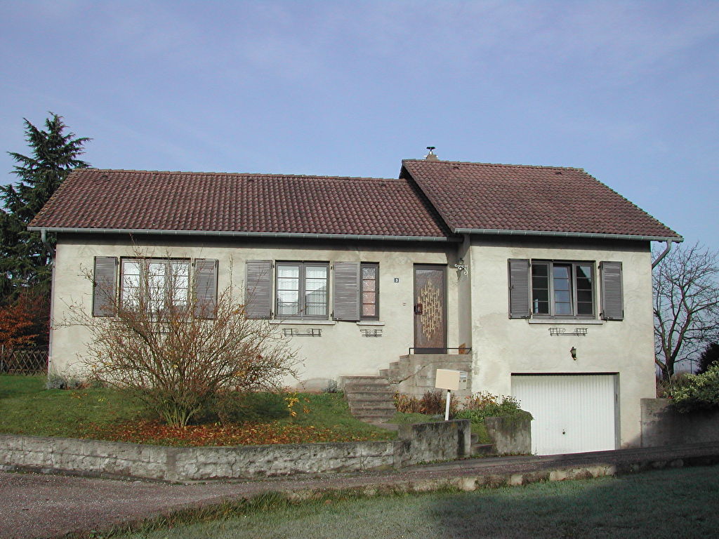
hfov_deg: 49.0
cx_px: 360
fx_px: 789
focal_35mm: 38
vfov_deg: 37.7
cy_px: 270
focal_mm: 8
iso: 100
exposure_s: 1/232
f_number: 7.6
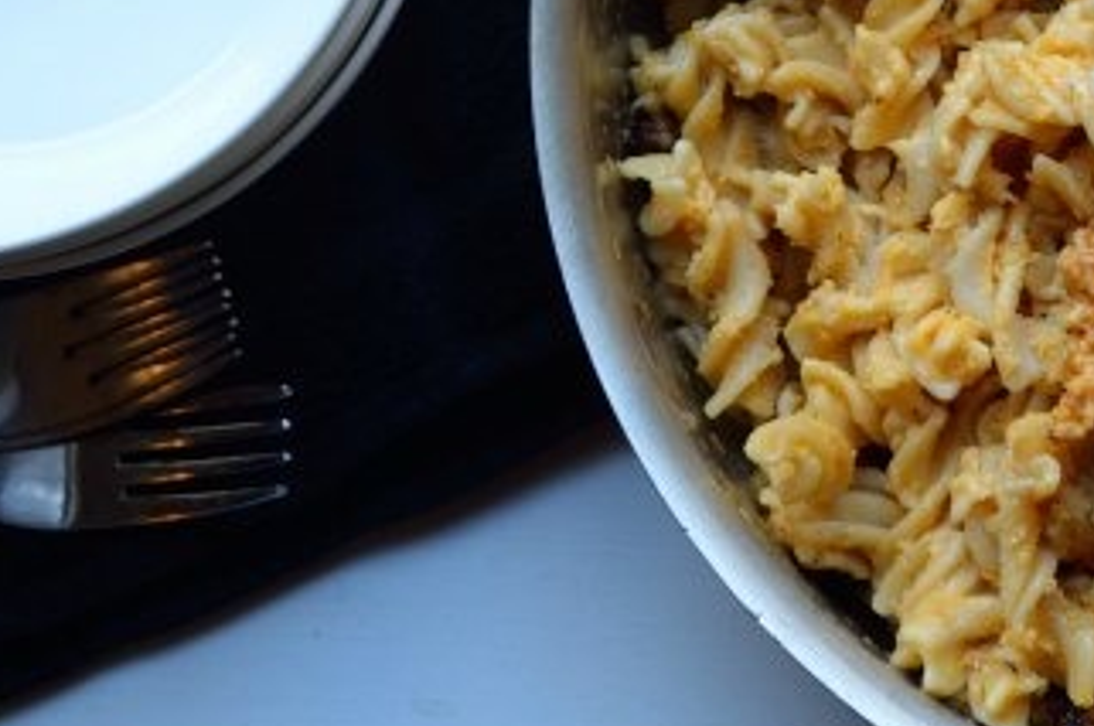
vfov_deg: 8.7
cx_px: 1005
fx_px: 4764
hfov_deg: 13.0
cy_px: 97
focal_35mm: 157
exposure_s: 1/60
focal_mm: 48
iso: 400
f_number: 5.6
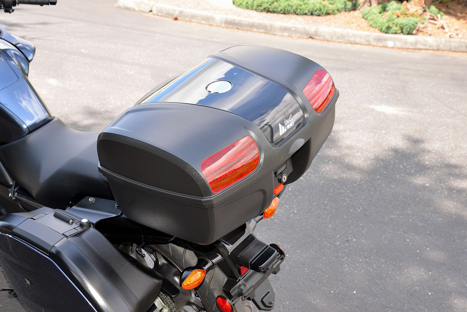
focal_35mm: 49
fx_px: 636
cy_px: 161
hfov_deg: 40.1
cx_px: 182
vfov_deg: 27.5
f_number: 7.1
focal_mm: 38
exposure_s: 1/200
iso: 400
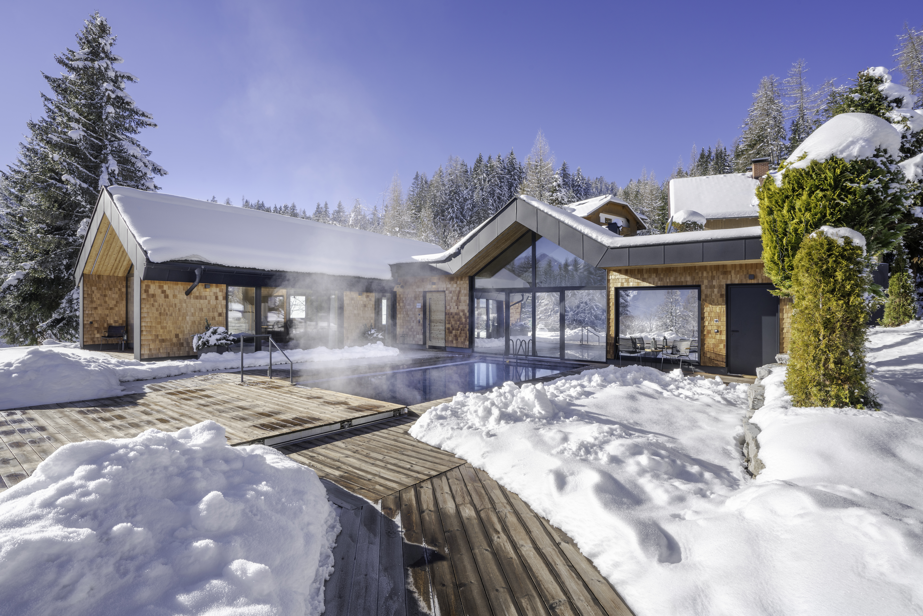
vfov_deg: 73.7
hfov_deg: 96.7
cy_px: 308
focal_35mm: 16
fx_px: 410
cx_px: 462
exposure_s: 1/80
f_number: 14
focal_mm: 16
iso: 100
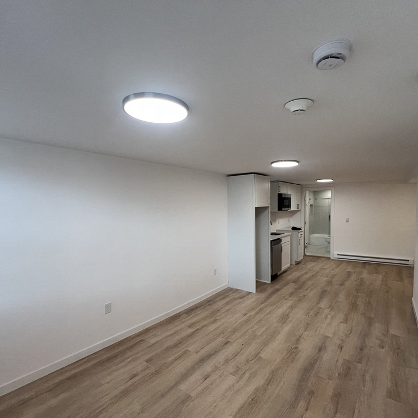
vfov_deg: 87.4
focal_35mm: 16
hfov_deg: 87.3
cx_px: 222
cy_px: 217
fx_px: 219
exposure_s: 1/120
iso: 125
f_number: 1.8
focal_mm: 1.57
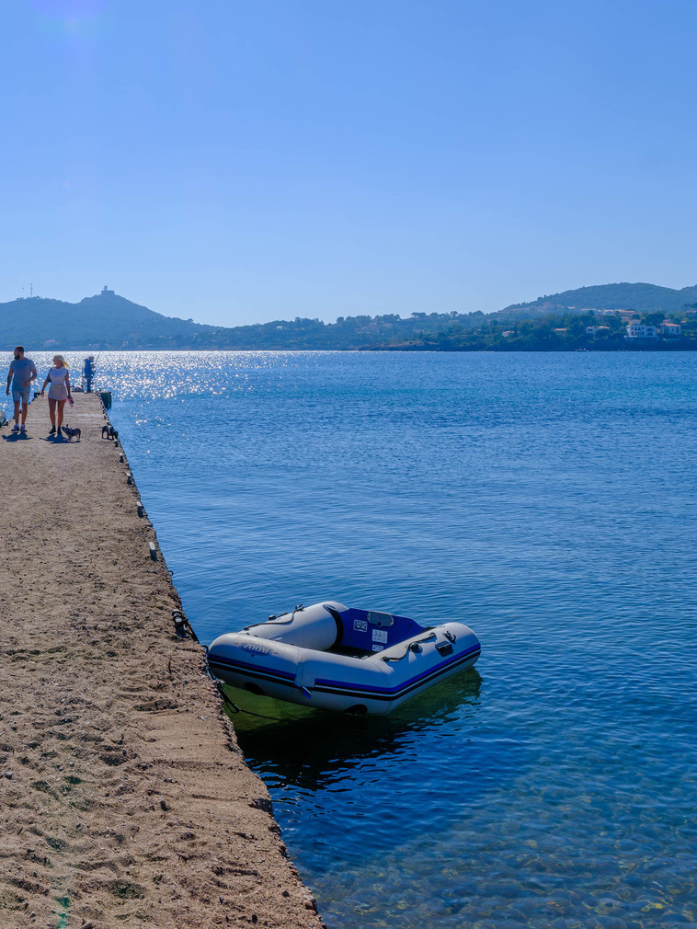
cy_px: 346
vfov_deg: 48.5
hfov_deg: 35.6
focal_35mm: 38
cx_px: 78
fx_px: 1020
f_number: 16
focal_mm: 23.1
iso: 320
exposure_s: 1/250
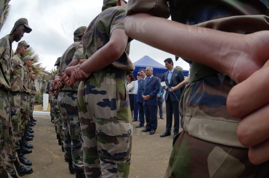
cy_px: 89
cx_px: 134
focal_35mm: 16
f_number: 11
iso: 200
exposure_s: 1/200
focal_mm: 10.5
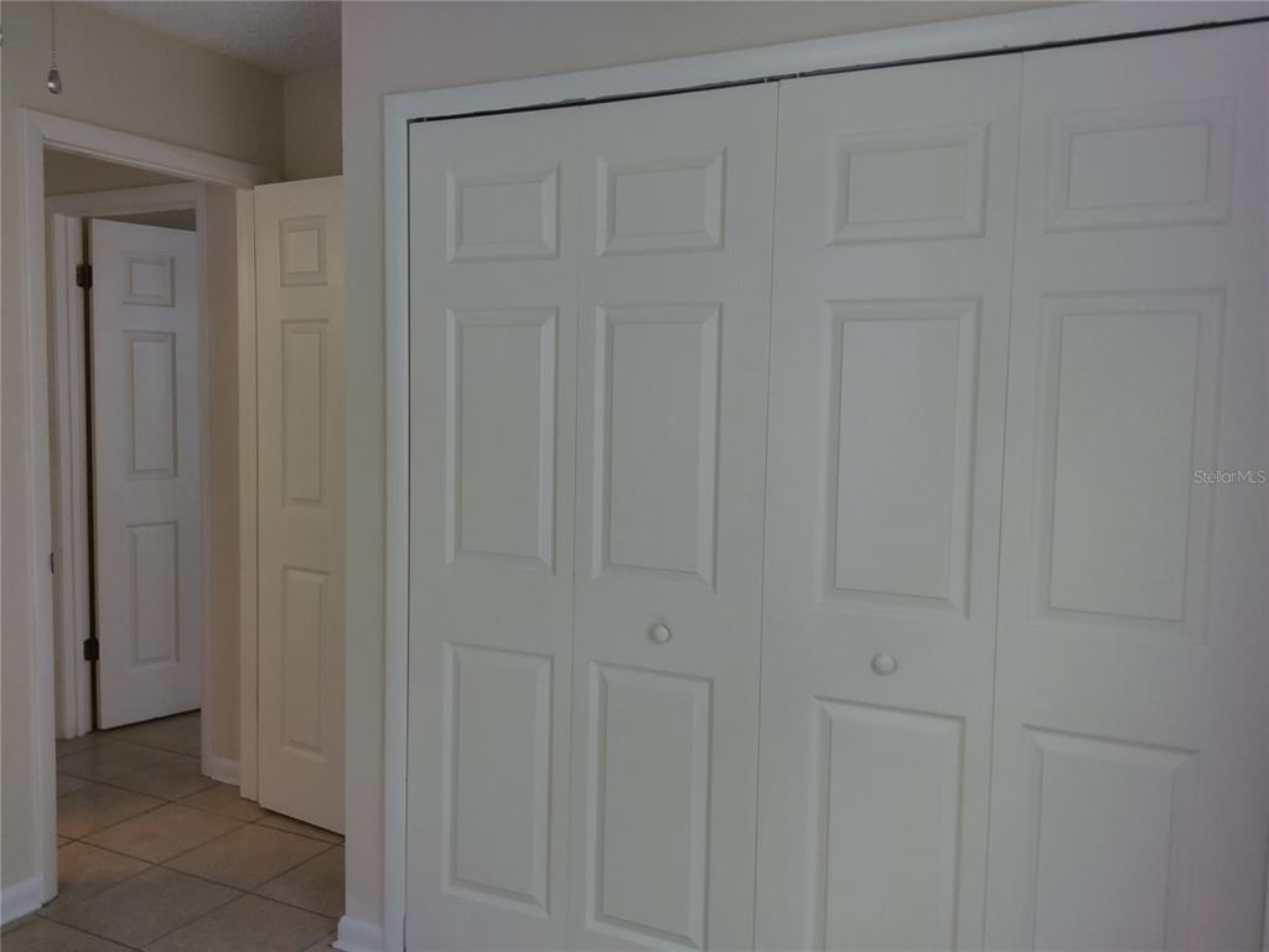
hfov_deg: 63.4
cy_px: 476
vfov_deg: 49.7
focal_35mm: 28
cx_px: 634
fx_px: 1026
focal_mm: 3.69
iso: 67
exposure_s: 1/40
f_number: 2.65
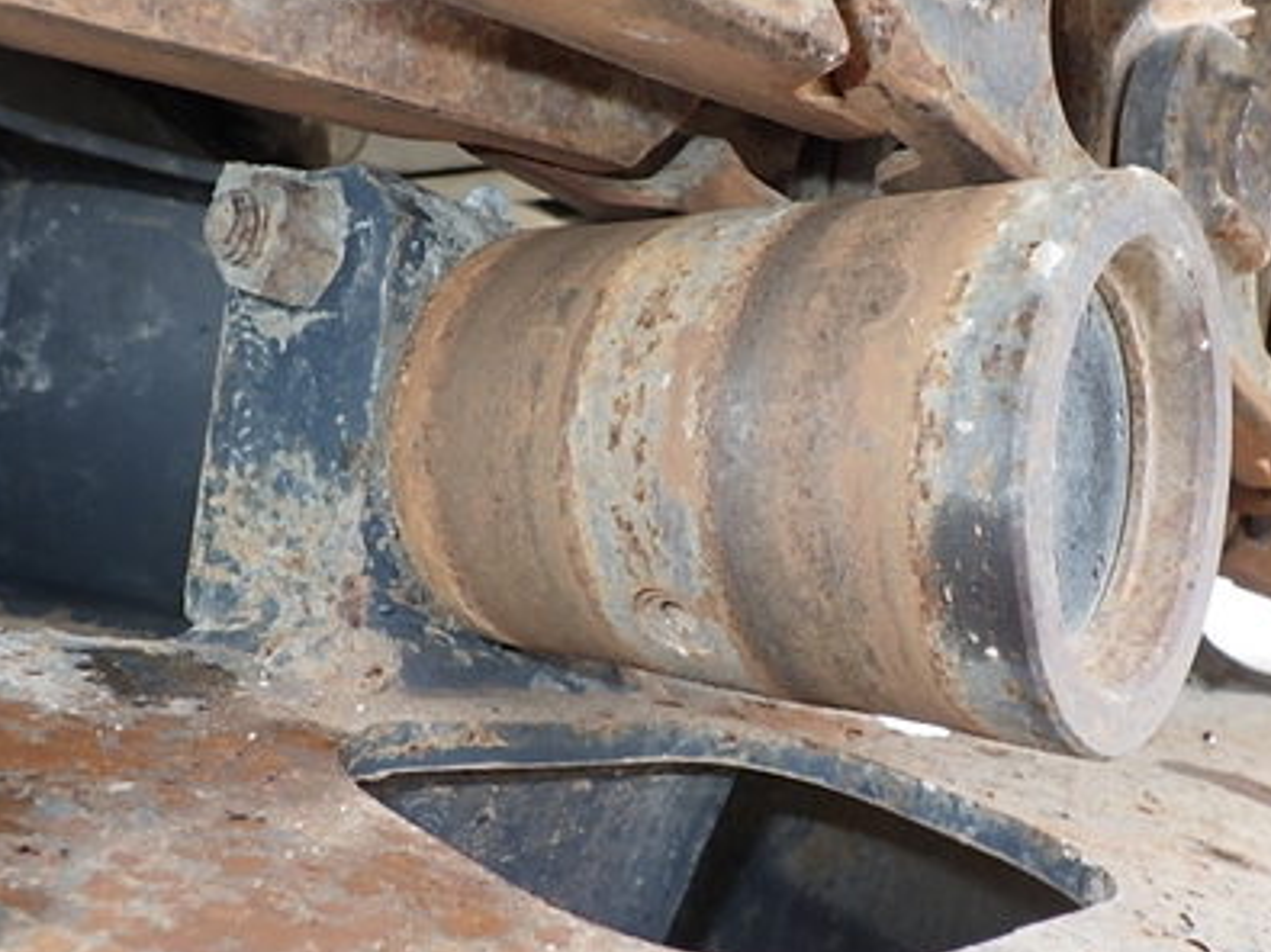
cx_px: 689
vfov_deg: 41.7
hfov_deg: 53.9
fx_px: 1248
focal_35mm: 34
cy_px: 511
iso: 250
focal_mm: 5
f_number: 4.2
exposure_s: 1/40
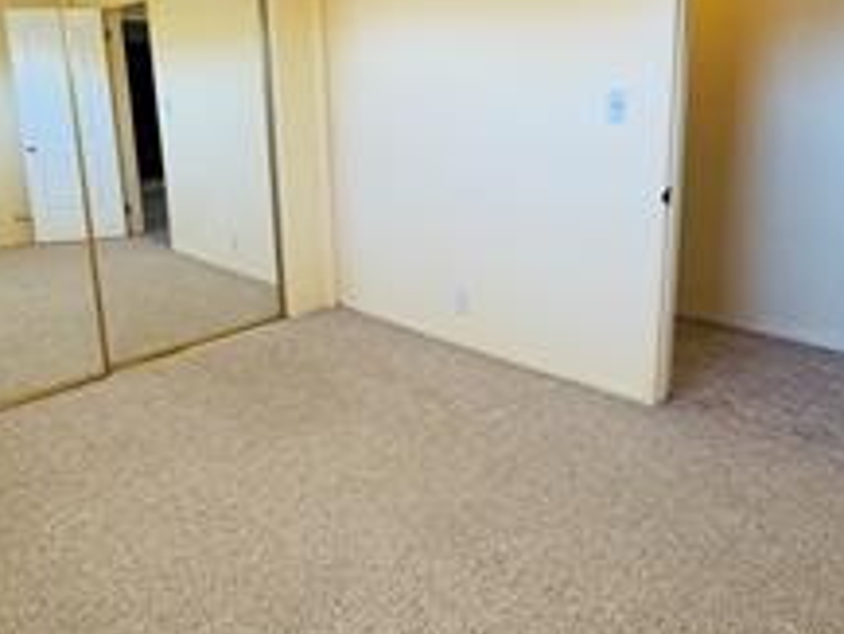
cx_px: 366
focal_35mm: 29
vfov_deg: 47.6
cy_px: 220
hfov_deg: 61.4
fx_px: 707
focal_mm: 2.22
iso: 200
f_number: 2.2
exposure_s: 1/120
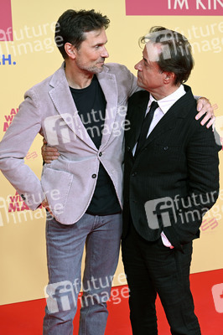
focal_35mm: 63
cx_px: 112
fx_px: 586
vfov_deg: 31.9
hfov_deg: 21.5
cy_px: 168
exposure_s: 1/160
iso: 500
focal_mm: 63
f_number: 6.3
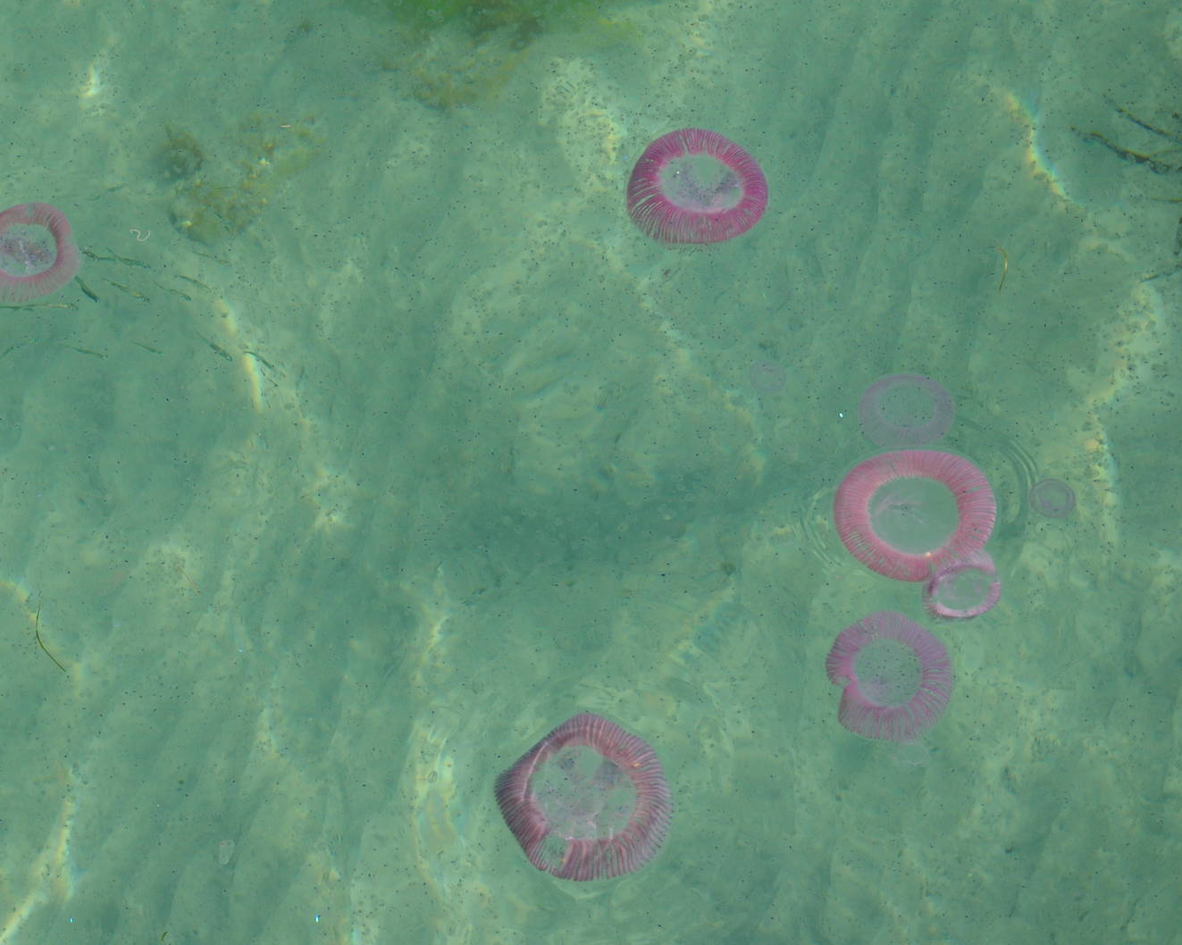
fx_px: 3273
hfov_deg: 20.4
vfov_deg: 16.4
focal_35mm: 94
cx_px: 479
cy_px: 471
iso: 400
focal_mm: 55
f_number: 8
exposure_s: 1/350
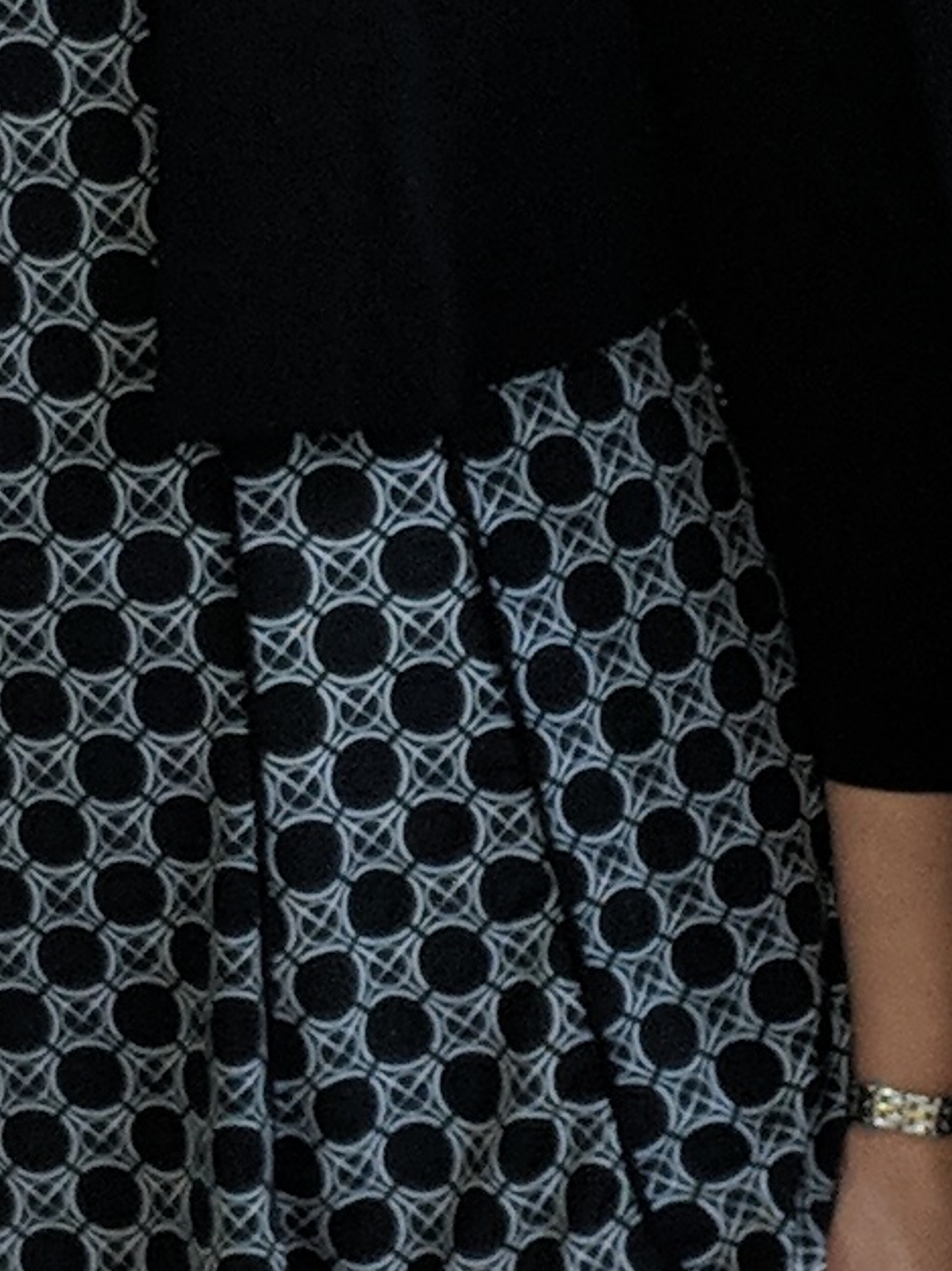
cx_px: 459
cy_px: 619
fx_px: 6385
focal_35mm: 174
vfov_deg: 11.4
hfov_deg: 8.5
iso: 380
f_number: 1.8
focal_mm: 4.44
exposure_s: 1/60
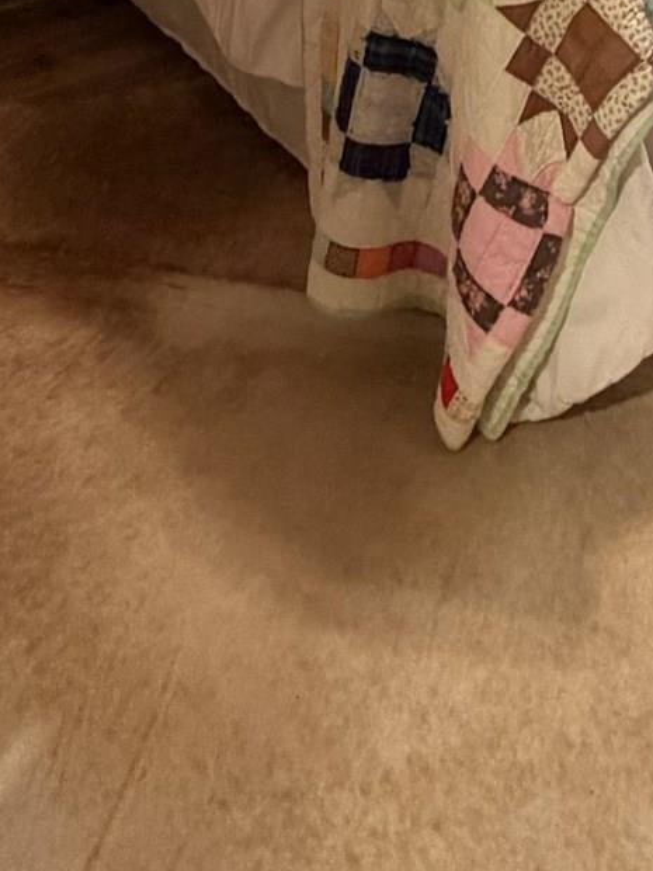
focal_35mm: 52
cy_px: -287
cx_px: 640
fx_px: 1308
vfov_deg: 29.1
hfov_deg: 26.6
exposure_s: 1/60
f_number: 2.2
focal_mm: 2.22
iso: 500
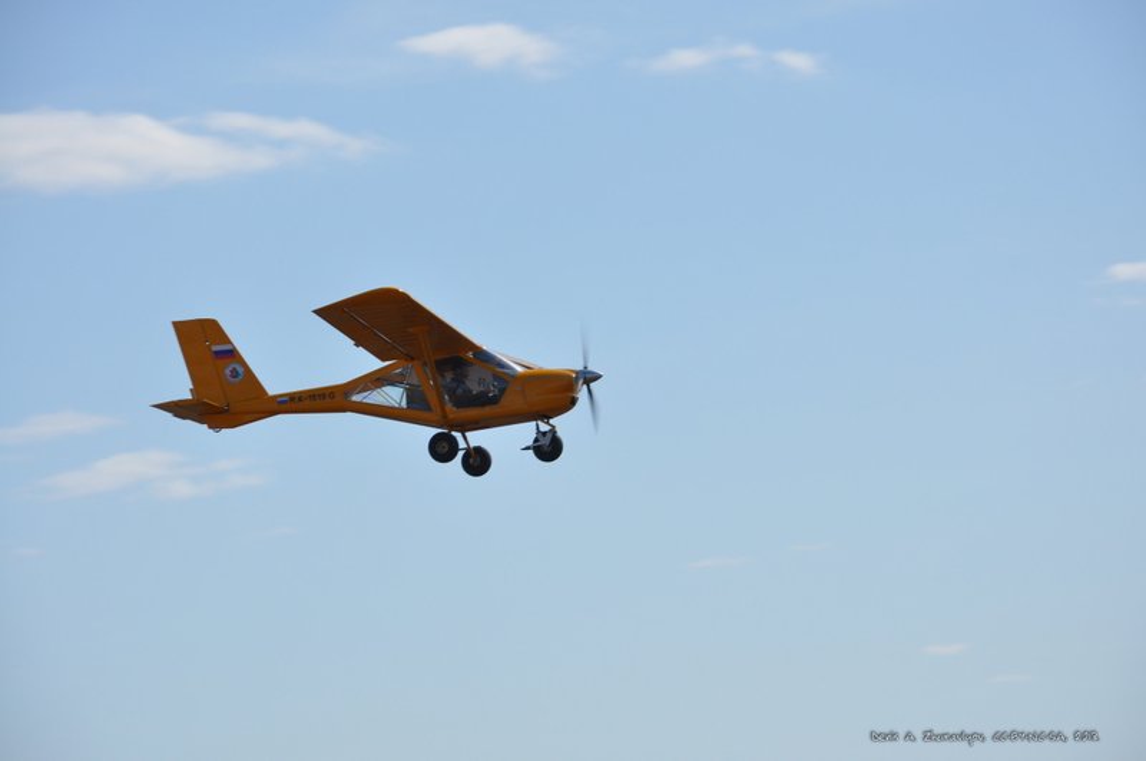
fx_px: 5960
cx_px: 573
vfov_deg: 7.3
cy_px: 380
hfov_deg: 11.0
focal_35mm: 188
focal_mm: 125
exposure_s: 1/250
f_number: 8
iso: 200
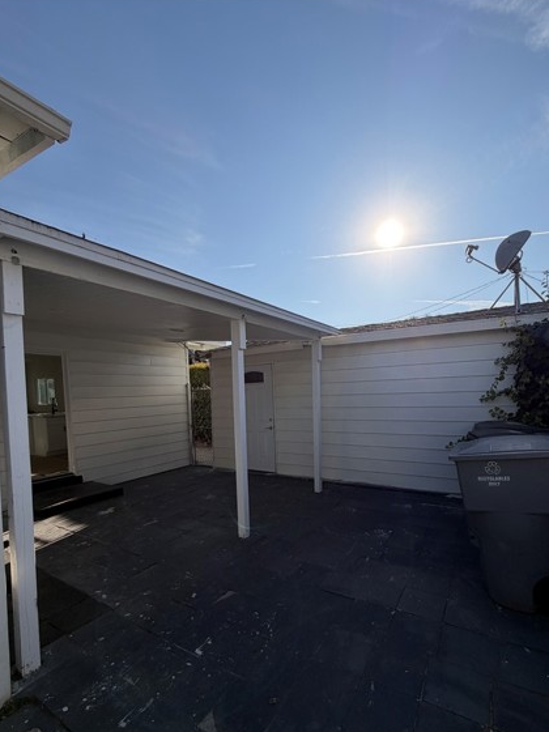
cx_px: 301
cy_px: 412
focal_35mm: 16
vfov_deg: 94.0
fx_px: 338
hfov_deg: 77.9
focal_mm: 2.22
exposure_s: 1/1068
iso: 20
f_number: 2.2
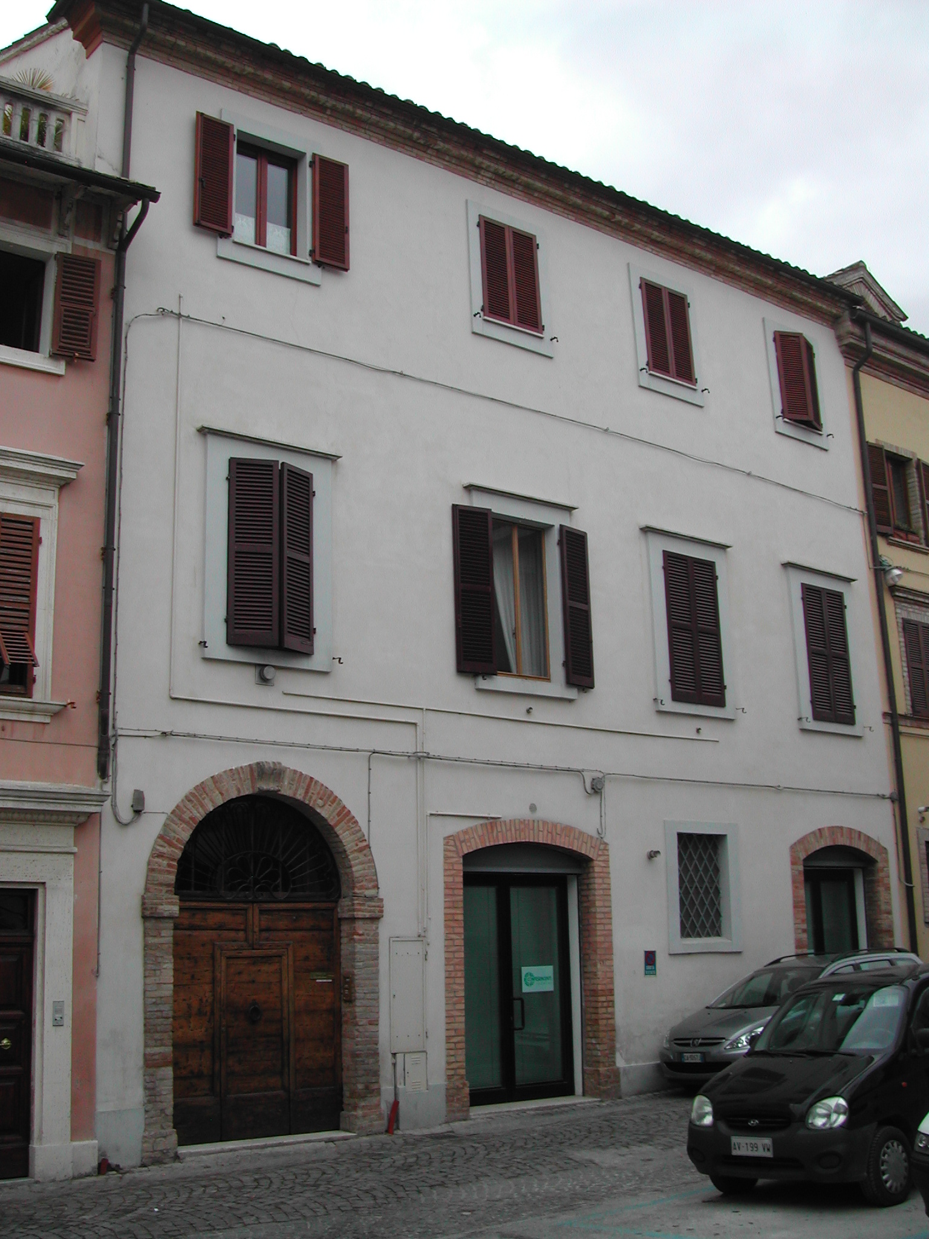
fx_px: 1360
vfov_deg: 49.0
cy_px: 620
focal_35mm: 38
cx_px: 464
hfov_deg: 37.7
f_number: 2.8
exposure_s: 1/514
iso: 100
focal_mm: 8
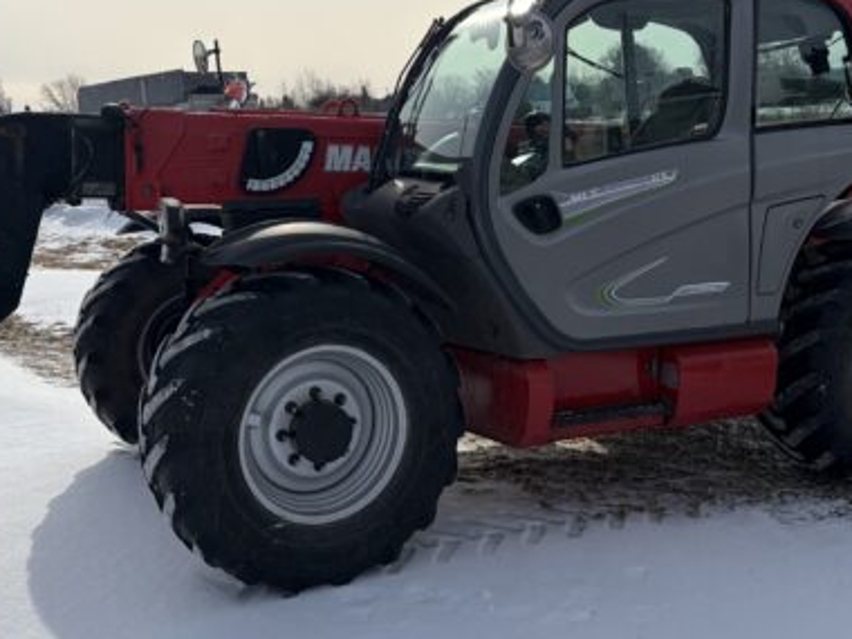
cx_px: 409
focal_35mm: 42
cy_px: 258
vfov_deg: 34.2
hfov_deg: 44.8
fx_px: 1034
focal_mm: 5.96
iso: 50
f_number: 1.6
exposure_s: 1/7813
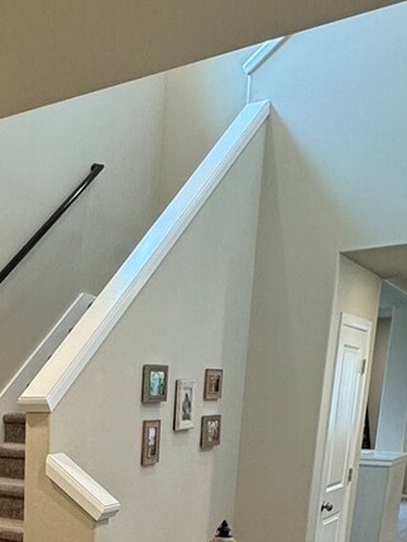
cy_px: 553
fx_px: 736
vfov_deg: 36.0
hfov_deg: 27.6
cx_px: -66
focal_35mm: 47
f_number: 2.2
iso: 250
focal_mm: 2.22
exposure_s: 1/60
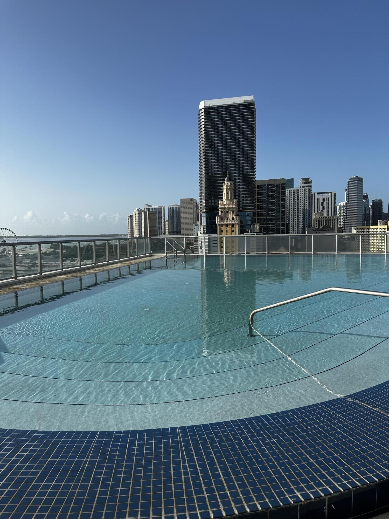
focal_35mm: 24
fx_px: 360
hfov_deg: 56.8
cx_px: 194
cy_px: 260
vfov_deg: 71.6
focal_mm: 6.86
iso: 80
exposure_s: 1/5525
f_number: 1.78
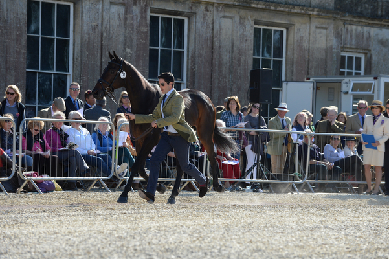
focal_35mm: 155
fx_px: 1674
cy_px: 130
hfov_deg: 13.3
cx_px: 194
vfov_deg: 8.8
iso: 640
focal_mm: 155
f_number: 6.3
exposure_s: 1/1250
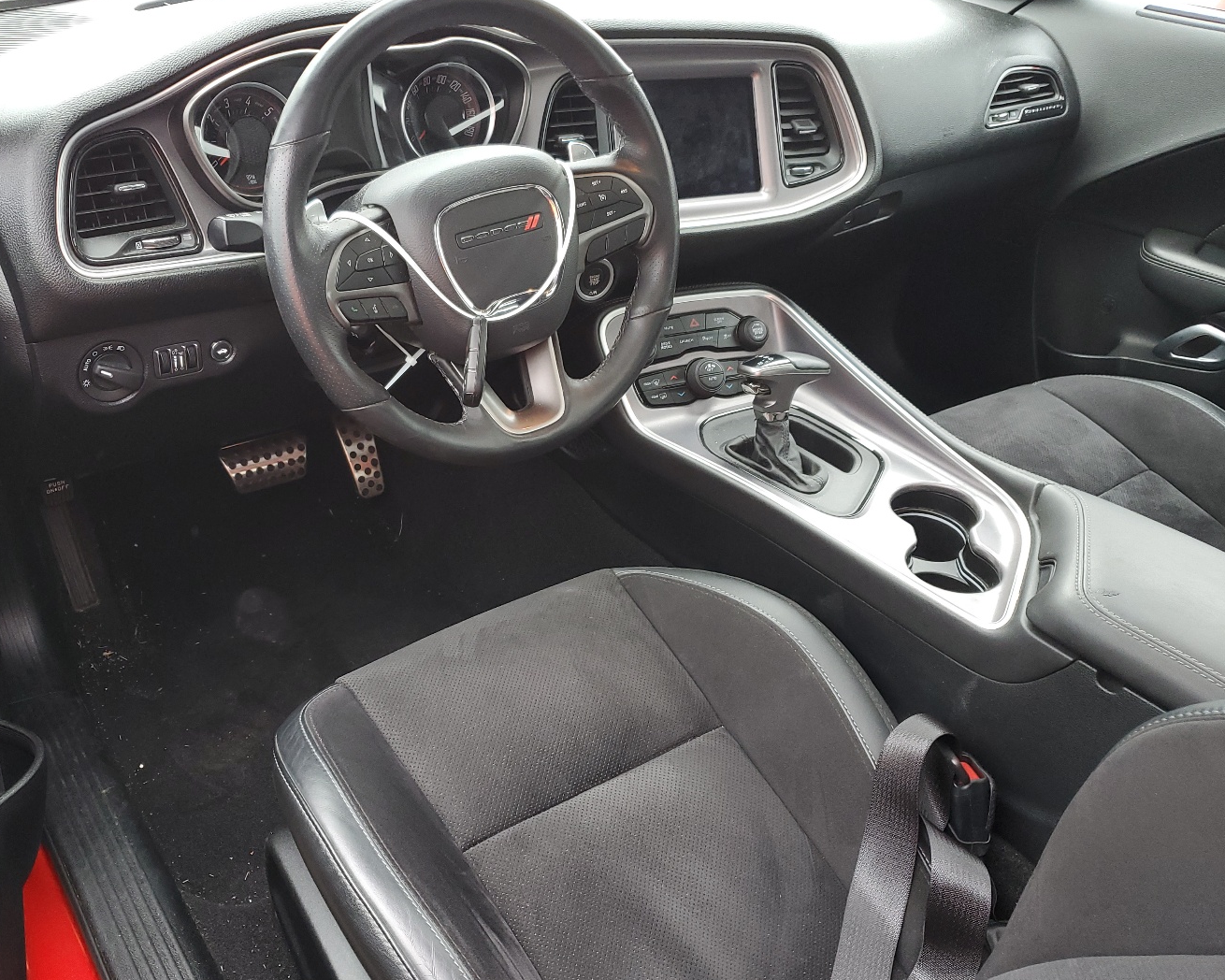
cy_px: 518
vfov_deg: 47.1
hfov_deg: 56.9
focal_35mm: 31
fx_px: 1124
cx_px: 511
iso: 92
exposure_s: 1/120
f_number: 1.5
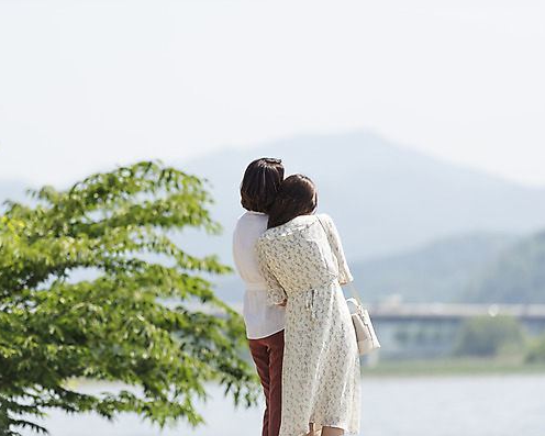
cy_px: 217
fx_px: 3565
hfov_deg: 8.7
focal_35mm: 221
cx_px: 218
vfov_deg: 7.0
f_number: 2.8
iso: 100
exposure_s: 1/2000
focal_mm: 195
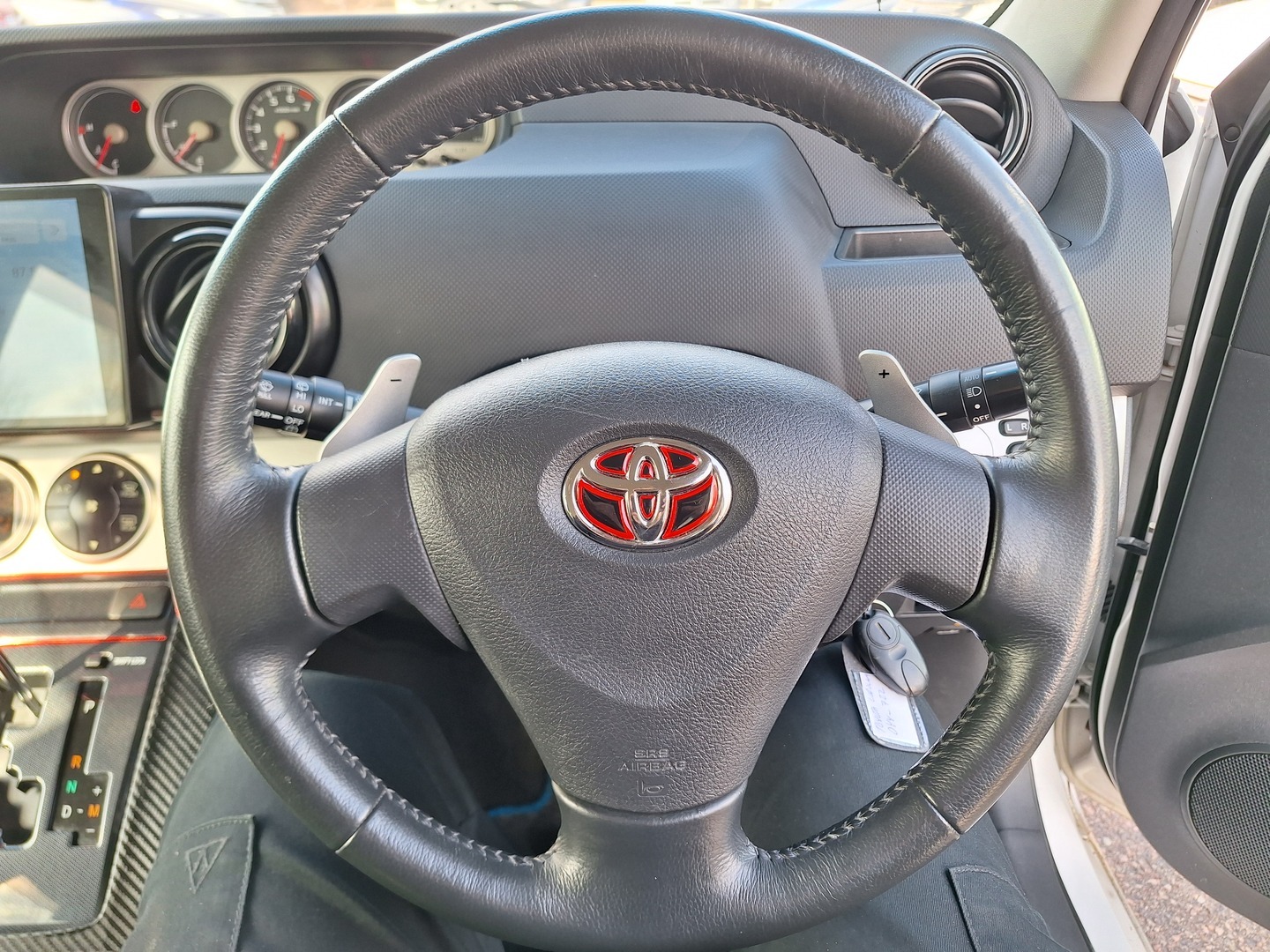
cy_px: 476
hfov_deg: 73.9
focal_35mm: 23
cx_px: 635
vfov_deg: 58.9
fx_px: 844
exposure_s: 1/106
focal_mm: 5.54
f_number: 1.8
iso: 40
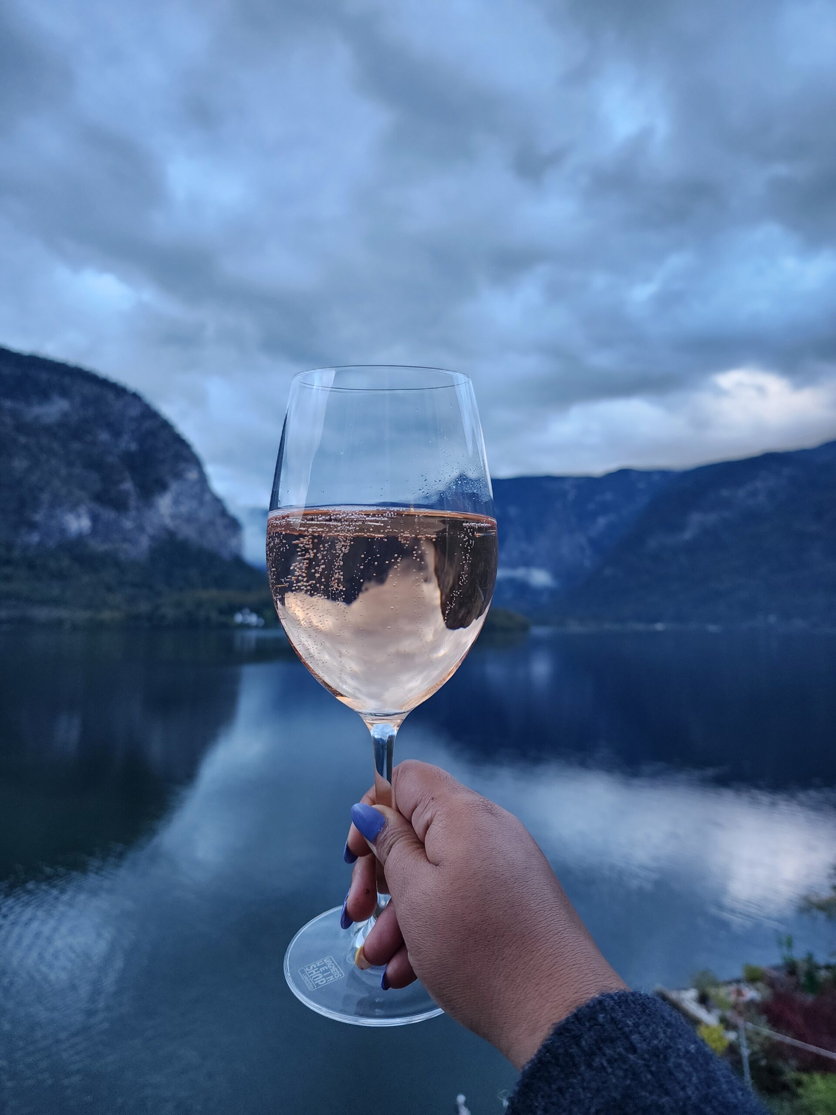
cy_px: 558
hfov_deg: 58.9
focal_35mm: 23
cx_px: 418
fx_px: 741
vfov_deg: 73.9
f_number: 1.8
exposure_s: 1/180
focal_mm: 6.4
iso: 200
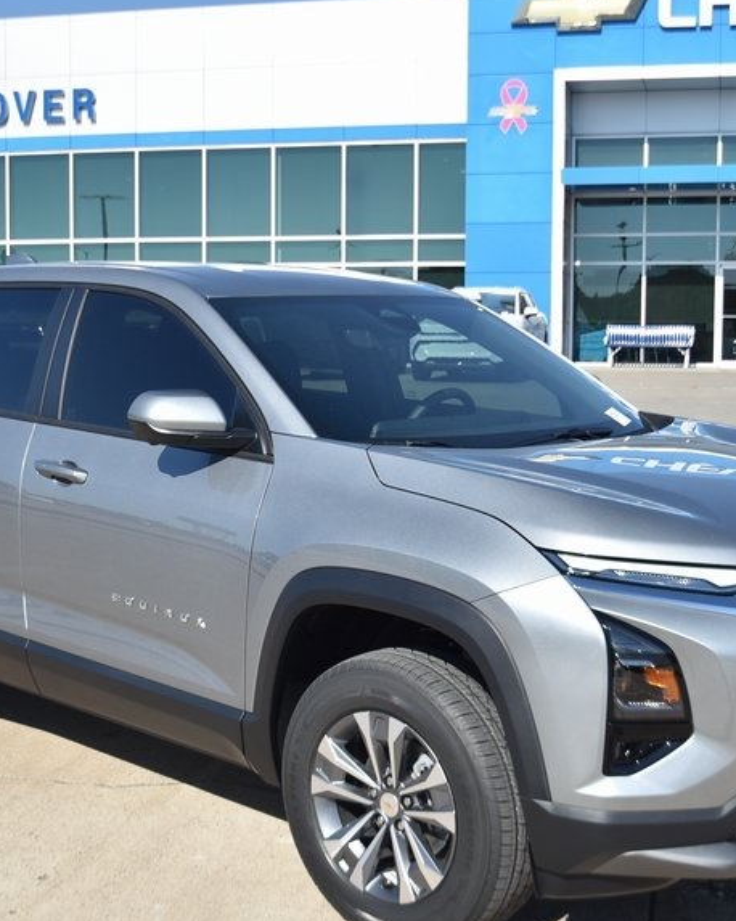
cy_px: 450
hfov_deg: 28.7
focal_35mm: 53
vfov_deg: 35.5
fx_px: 1439
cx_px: 353
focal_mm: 21
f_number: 4.5
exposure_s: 1/800
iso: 100
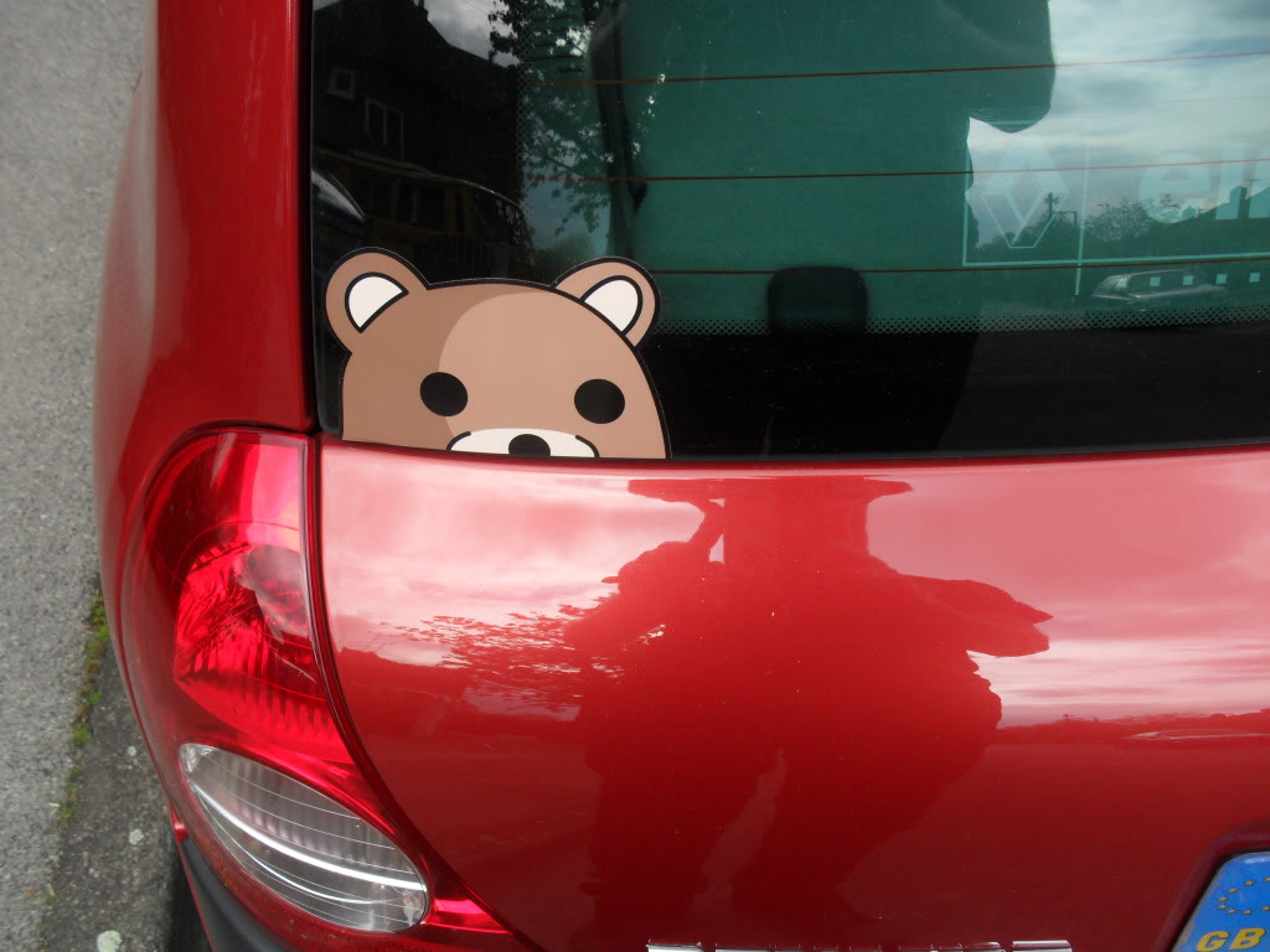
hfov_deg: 52.6
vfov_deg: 40.7
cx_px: 635
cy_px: 476
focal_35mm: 35
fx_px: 1284
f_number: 3.2
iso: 100
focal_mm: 6.3
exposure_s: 1/350
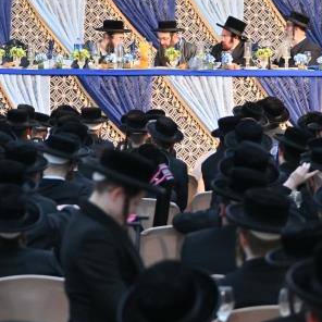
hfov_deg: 8.4
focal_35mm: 206
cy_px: 19
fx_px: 2168
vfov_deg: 8.5
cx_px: -70
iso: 500
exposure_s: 1/320
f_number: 2.8
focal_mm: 70
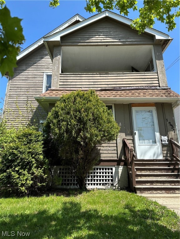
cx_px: 90
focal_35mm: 24
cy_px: 120
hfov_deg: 56.8
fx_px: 166
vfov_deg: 71.6
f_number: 1.78
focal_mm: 6.86
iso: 80
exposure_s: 1/2252
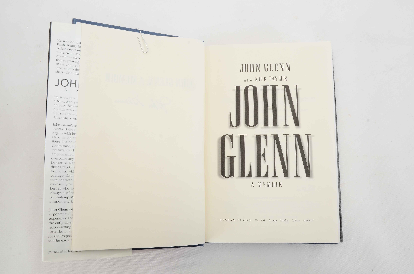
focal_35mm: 33
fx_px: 379
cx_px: 207
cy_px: 137
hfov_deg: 57.3
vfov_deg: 39.8
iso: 400
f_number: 14
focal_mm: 22
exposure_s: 1/80
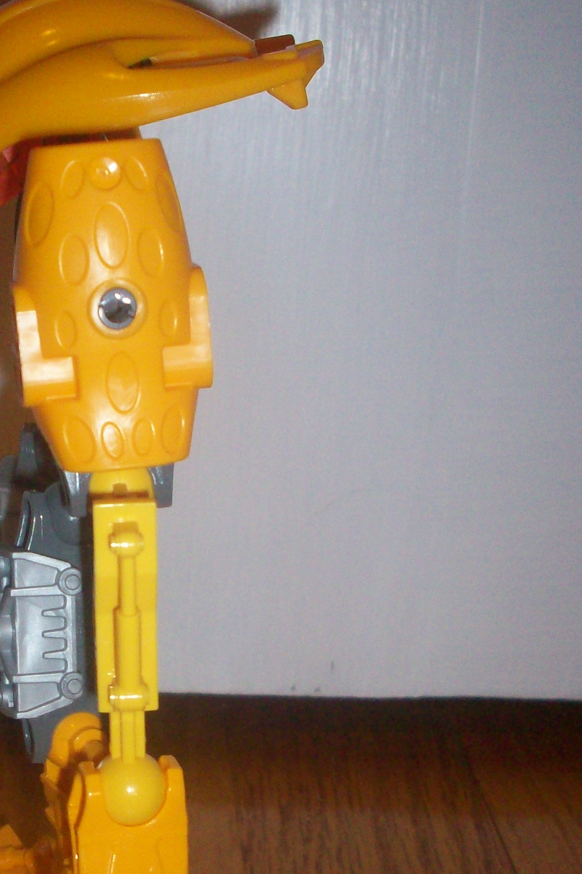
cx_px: 104
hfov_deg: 21.3
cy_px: 573
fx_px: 1528
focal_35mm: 63
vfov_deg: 31.7
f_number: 2.8
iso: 160
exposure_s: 1/64
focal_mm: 6.2
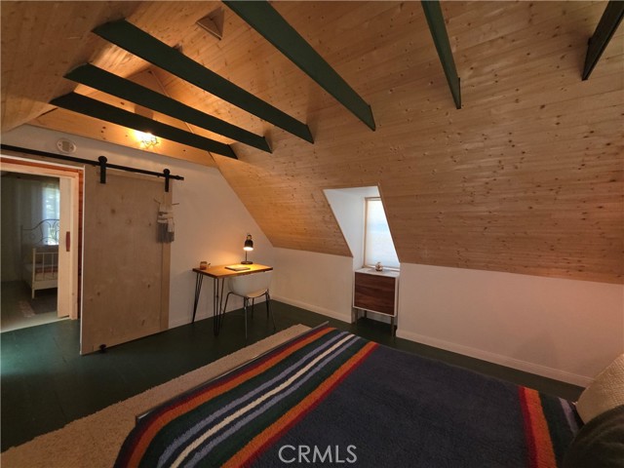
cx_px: 312
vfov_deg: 89.9
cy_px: 234
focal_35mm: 13
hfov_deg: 106.2
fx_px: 234
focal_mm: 2.2
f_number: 1.9
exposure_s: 1/60
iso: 160
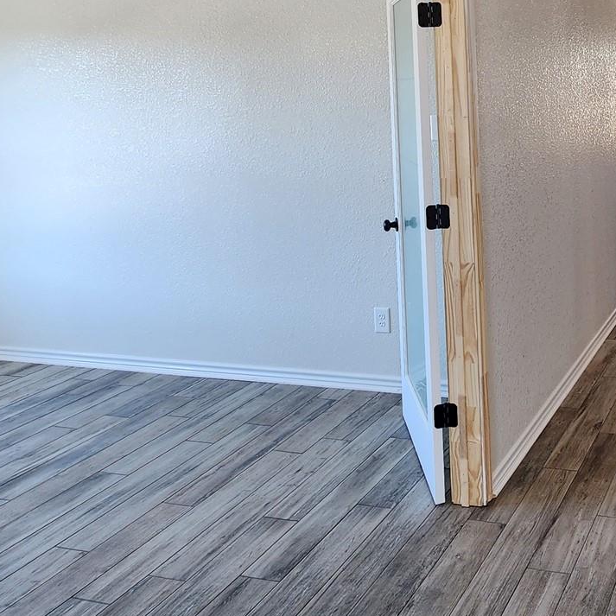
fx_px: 664
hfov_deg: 42.3
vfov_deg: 46.7
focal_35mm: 33
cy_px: 109
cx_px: 629
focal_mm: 2.2
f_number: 2.2
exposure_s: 1/60
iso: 80
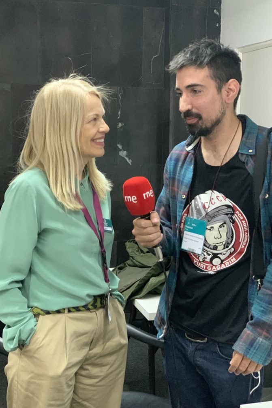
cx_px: 136
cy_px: 207
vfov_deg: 36.3
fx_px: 623
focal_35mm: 55
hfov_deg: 24.6
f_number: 2.4
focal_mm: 6
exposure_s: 1/25
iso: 400
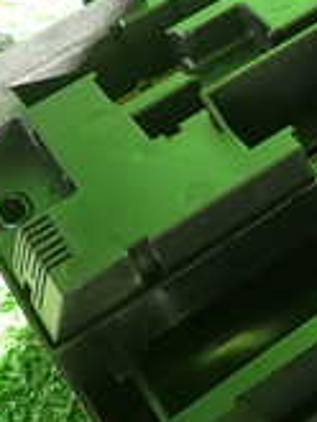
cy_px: 128
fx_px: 1110
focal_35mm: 91
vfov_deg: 21.4
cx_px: 445
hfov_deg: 15.3
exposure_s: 1/80
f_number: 2
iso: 100
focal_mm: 4.5
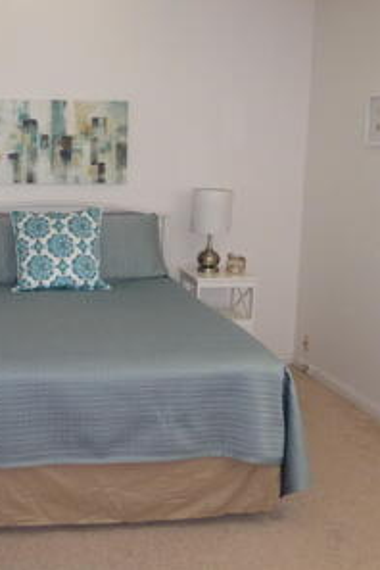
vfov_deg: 40.3
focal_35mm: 49
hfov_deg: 26.9
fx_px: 776
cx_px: 63
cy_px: 284
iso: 800
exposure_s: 1/60
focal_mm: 6.3
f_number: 5
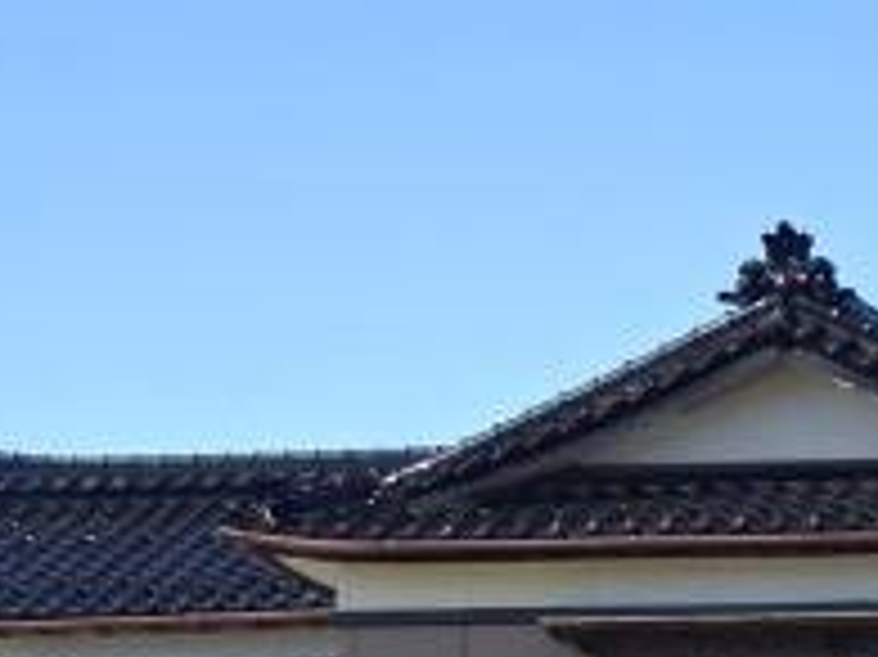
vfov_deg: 6.1
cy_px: 936
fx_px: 6084
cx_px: 689
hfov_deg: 8.2
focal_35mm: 240
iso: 80
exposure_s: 1/250
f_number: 5
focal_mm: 12.42
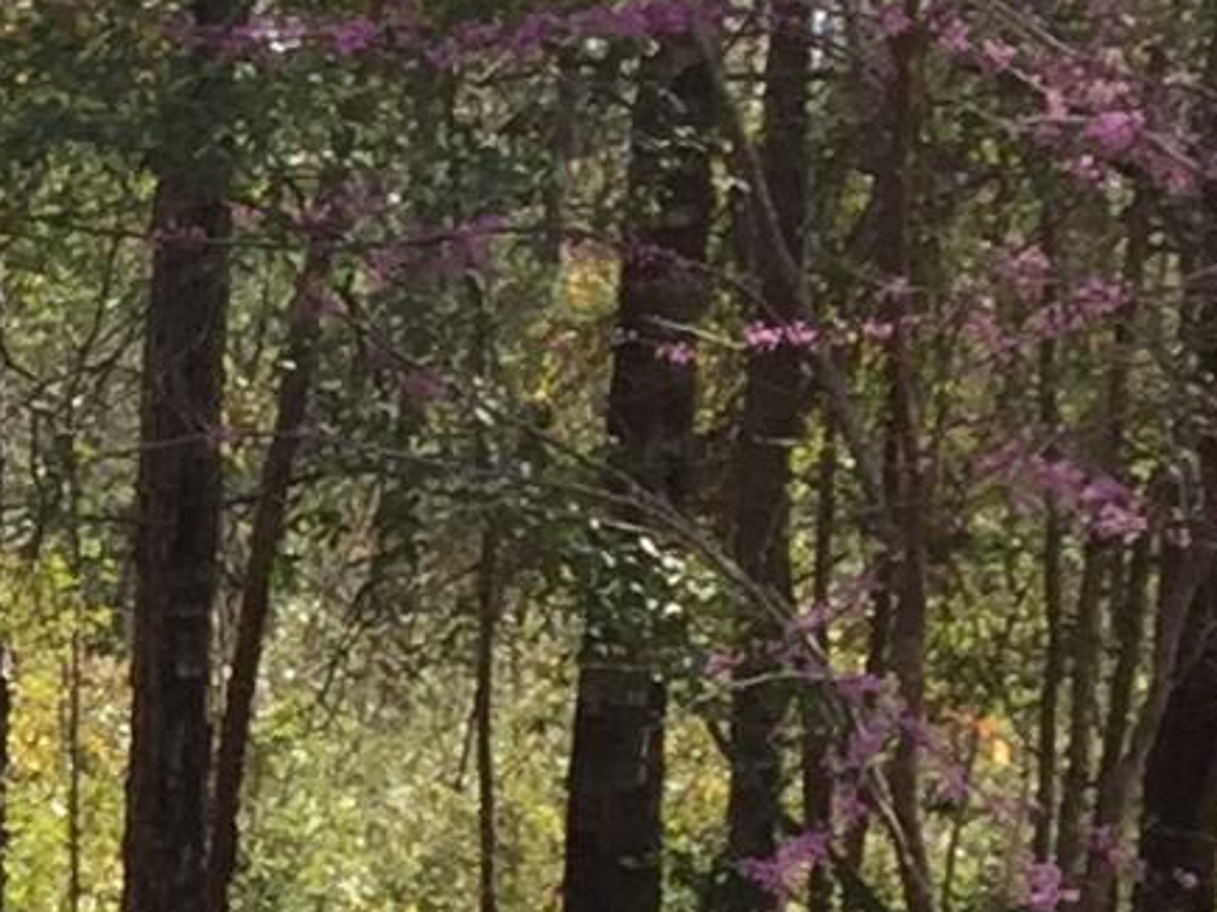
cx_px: -1998
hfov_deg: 8.7
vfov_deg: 7.3
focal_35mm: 200
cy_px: 1348
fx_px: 7029
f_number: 2.2
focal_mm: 4.15
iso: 32
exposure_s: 1/557
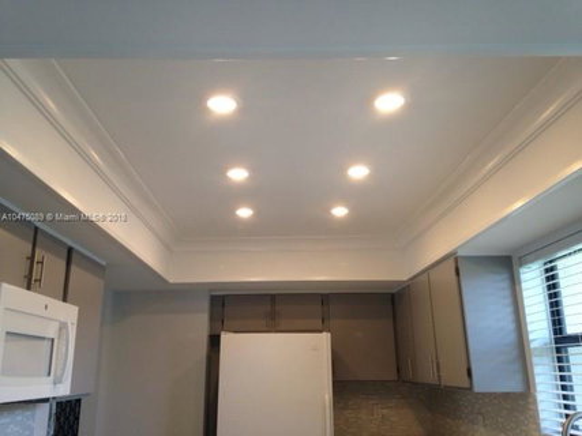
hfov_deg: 55.4
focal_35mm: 33
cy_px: 218
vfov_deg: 42.9
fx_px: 555
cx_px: 291
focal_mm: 4.12
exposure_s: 1/60
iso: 64
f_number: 2.4
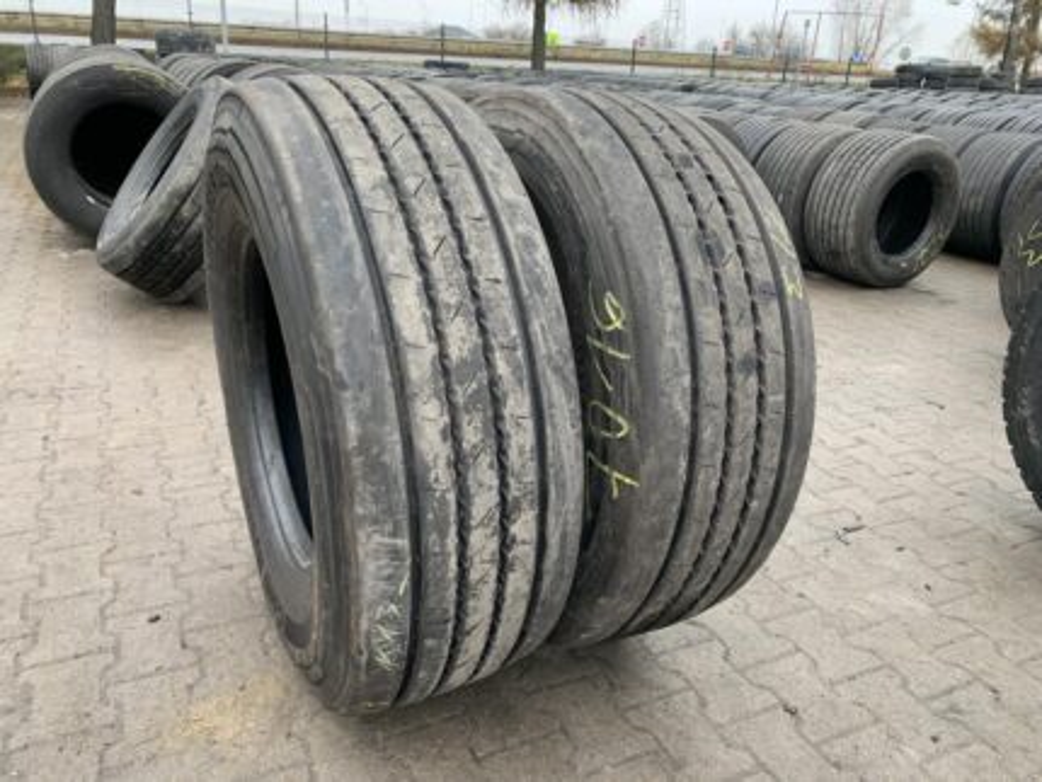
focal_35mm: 26
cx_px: 521
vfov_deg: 53.1
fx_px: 783
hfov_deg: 67.3
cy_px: 391
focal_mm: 4.25
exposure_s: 1/111
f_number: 1.8
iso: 100
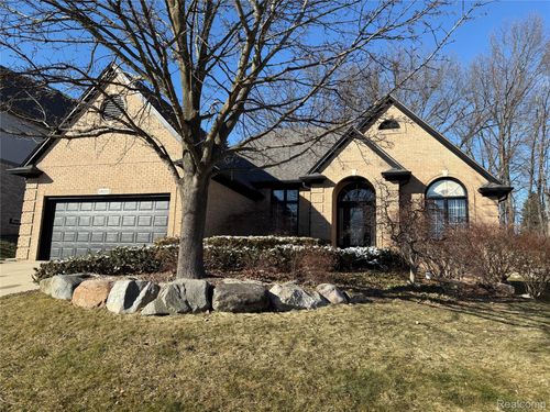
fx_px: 381
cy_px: 206
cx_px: 275
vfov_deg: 56.8
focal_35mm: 24
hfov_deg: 71.6
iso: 80
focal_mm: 6.76
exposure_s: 1/2801
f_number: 1.78
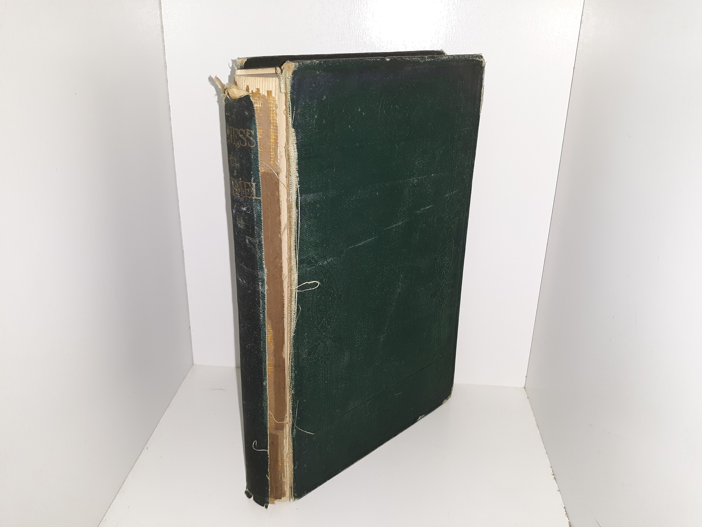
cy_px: 264
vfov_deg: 49.7
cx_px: 351
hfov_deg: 63.4
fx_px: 568
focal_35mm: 28
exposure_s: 1/120
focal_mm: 3.7
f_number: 1.7
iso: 64
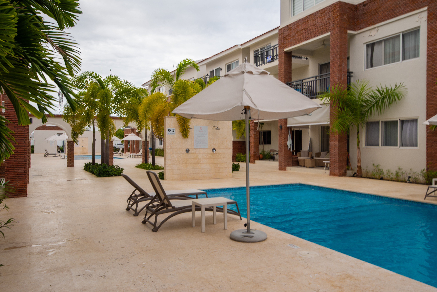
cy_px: 146
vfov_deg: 43.6
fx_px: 364
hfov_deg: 61.9
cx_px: 218
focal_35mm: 30
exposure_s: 1/40
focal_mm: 30
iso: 100
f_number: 9
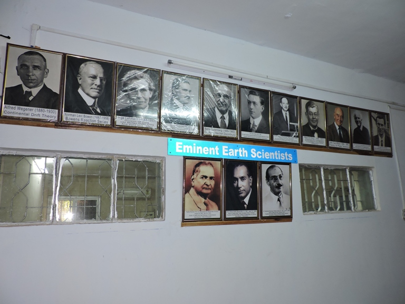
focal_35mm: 24
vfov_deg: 56.8
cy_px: 152
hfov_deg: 71.6
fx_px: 281
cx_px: 202
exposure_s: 1/30
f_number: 3
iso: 200
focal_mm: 4.3
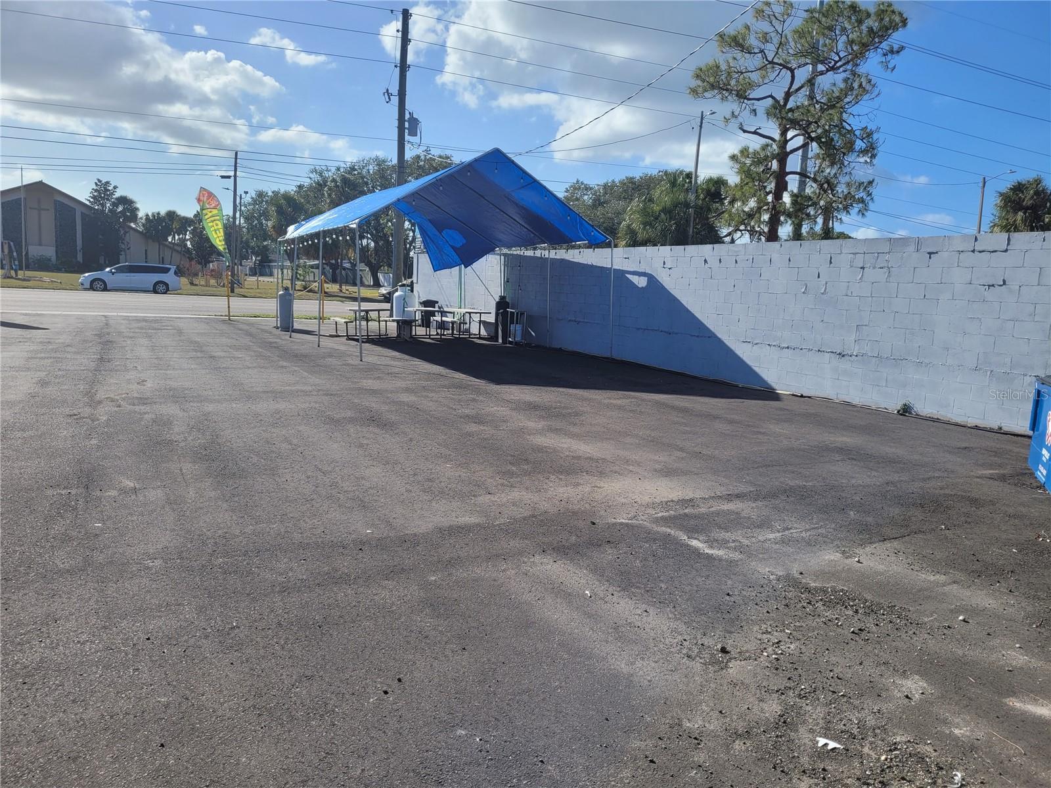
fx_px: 789
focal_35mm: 26
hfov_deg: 67.3
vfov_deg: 53.1
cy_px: 394
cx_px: 526
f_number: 1.8
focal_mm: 5.4
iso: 40
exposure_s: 1/3001
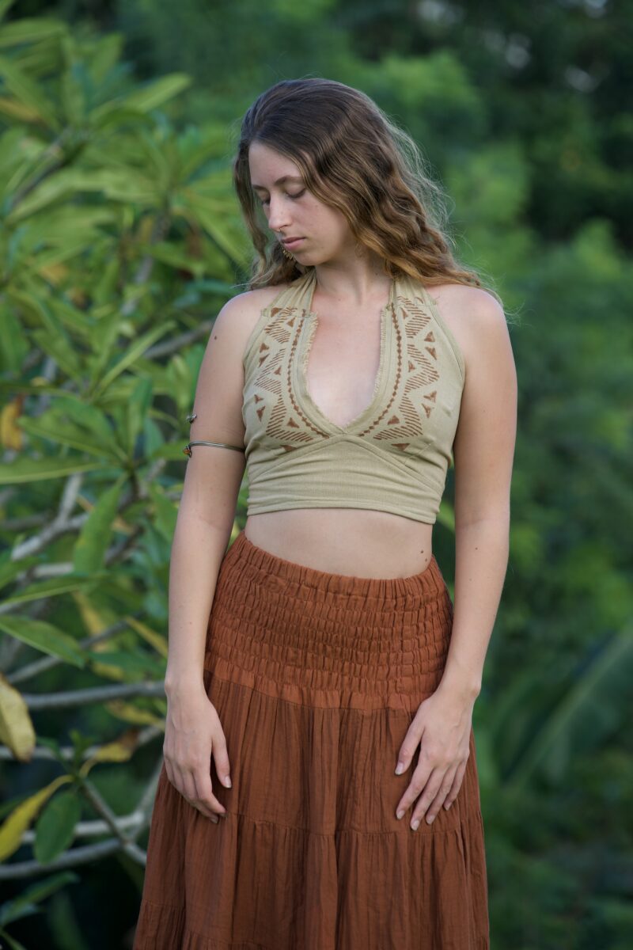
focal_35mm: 129
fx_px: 3402
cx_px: 316
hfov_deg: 10.6
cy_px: 475
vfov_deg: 15.9
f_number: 4
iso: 100
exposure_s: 1/160
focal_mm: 129
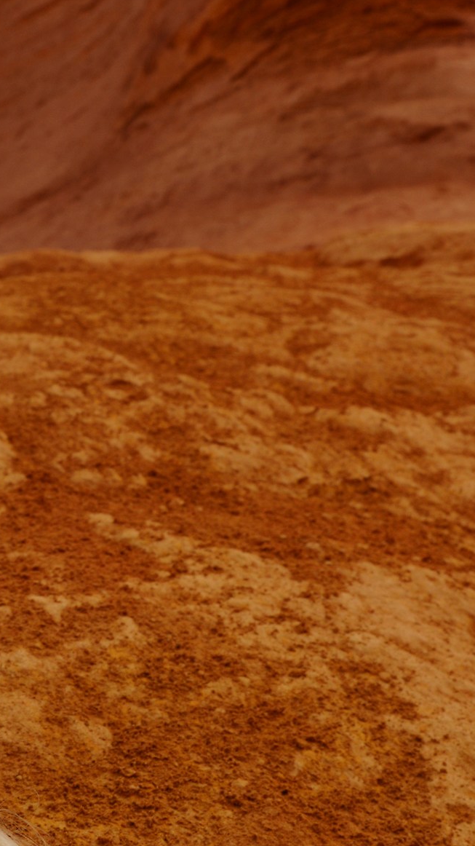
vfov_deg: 26.2
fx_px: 1817
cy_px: 438
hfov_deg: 14.9
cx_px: 188
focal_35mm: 81
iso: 100
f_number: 8
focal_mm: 25
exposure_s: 1/125
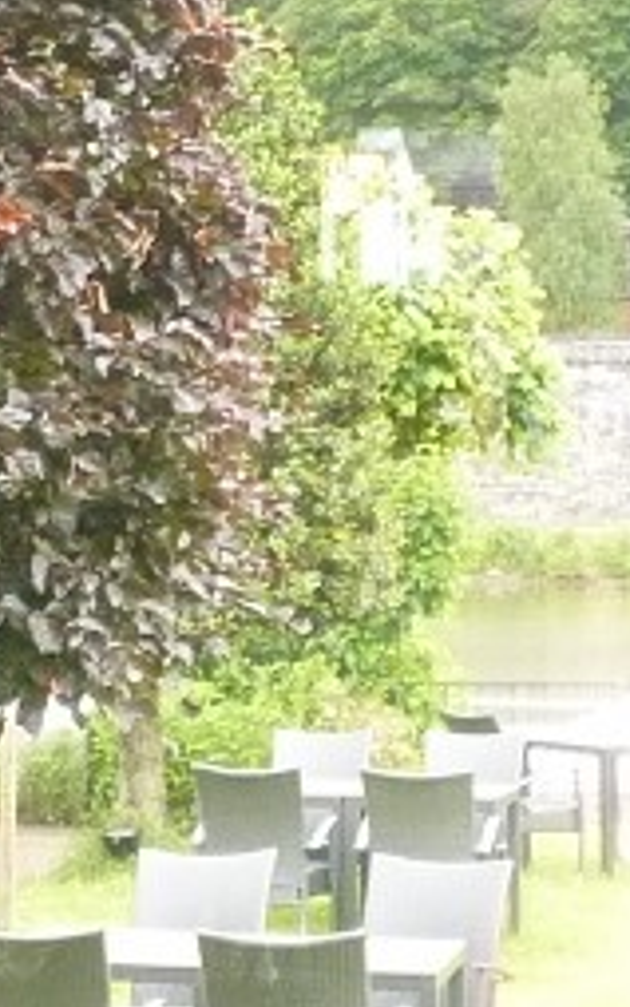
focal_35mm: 128
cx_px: -55
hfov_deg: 10.1
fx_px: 3512
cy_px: 349
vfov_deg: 16.3
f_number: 3.3
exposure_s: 1/30
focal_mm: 4.4
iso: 200
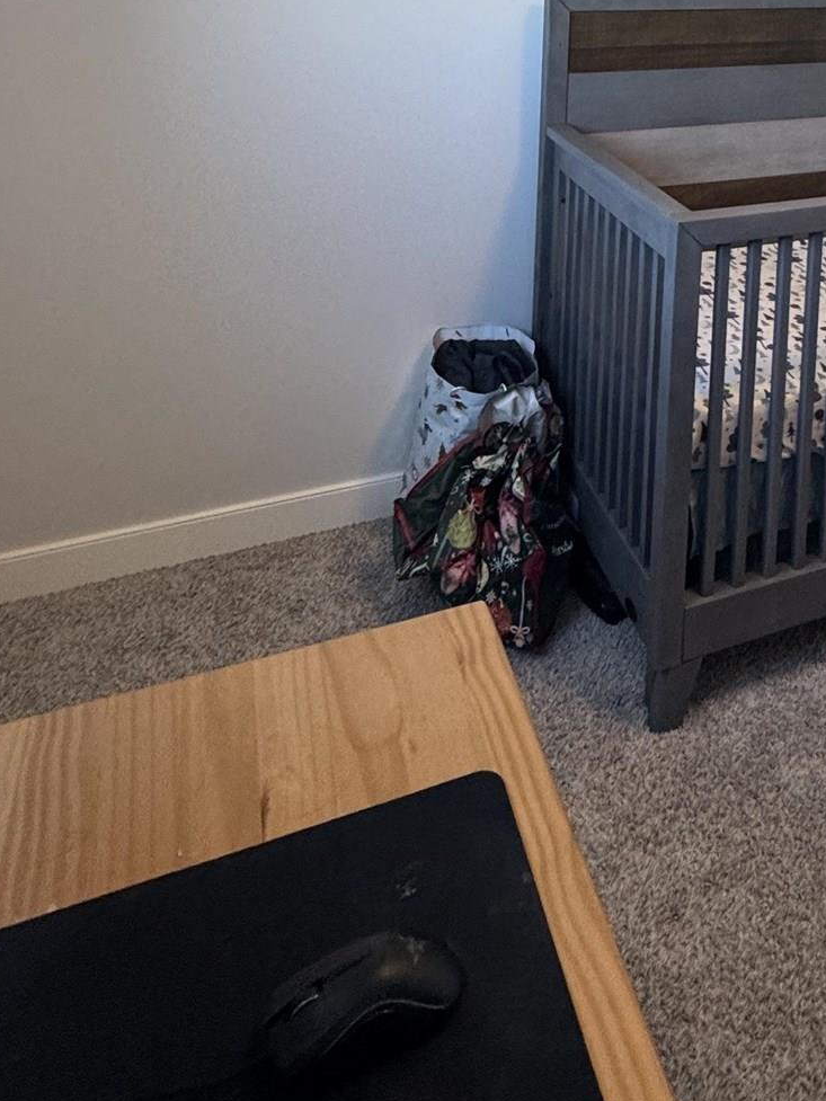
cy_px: -59
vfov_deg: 44.7
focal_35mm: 33
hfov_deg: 40.4
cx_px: 710
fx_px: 1050
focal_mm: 2.22
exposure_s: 1/120
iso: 250
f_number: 2.2
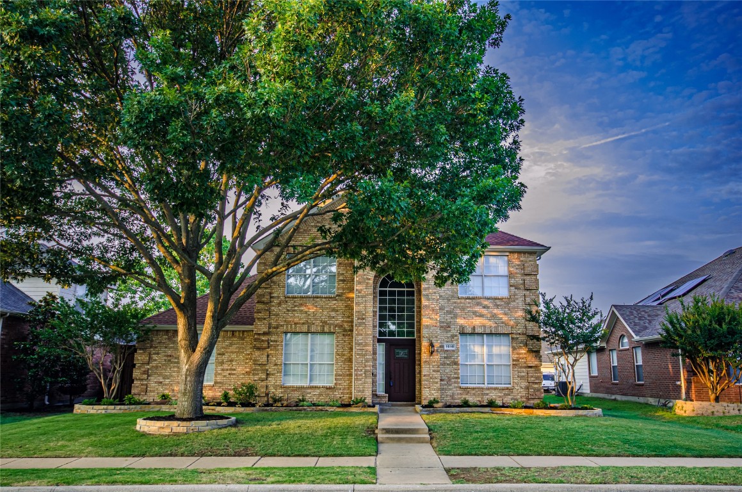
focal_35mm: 30
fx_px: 617
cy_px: 246
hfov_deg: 62.0
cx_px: 371
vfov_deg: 43.4
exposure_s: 1/40
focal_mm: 20
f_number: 6.3
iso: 320
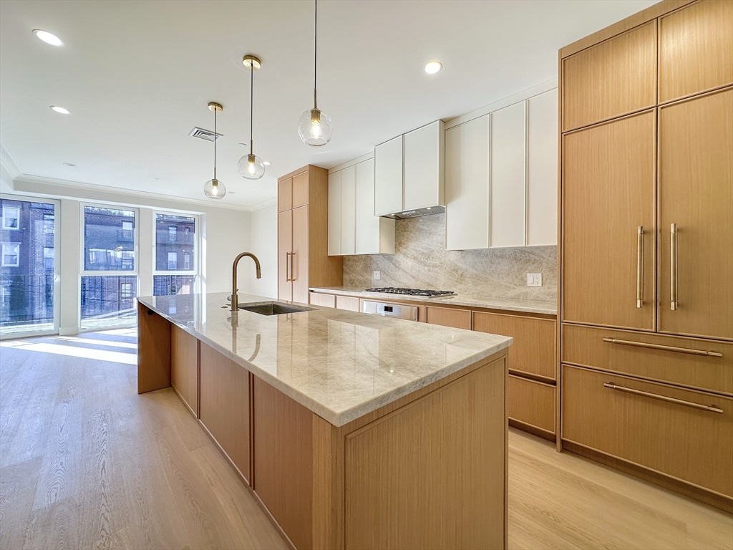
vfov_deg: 85.7
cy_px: 275
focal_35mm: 14
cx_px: 366
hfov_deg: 102.1
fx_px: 296
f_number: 2.2
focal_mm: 2.22
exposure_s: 1/120
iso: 80
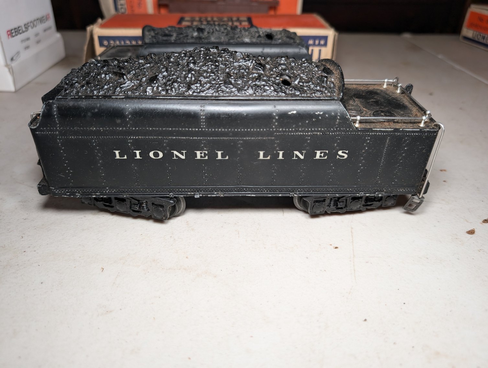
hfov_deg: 71.5
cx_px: 244
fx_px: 339
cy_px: 184
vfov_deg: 56.9
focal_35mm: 24
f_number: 1.68
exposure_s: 1/60
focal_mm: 6.9
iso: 228
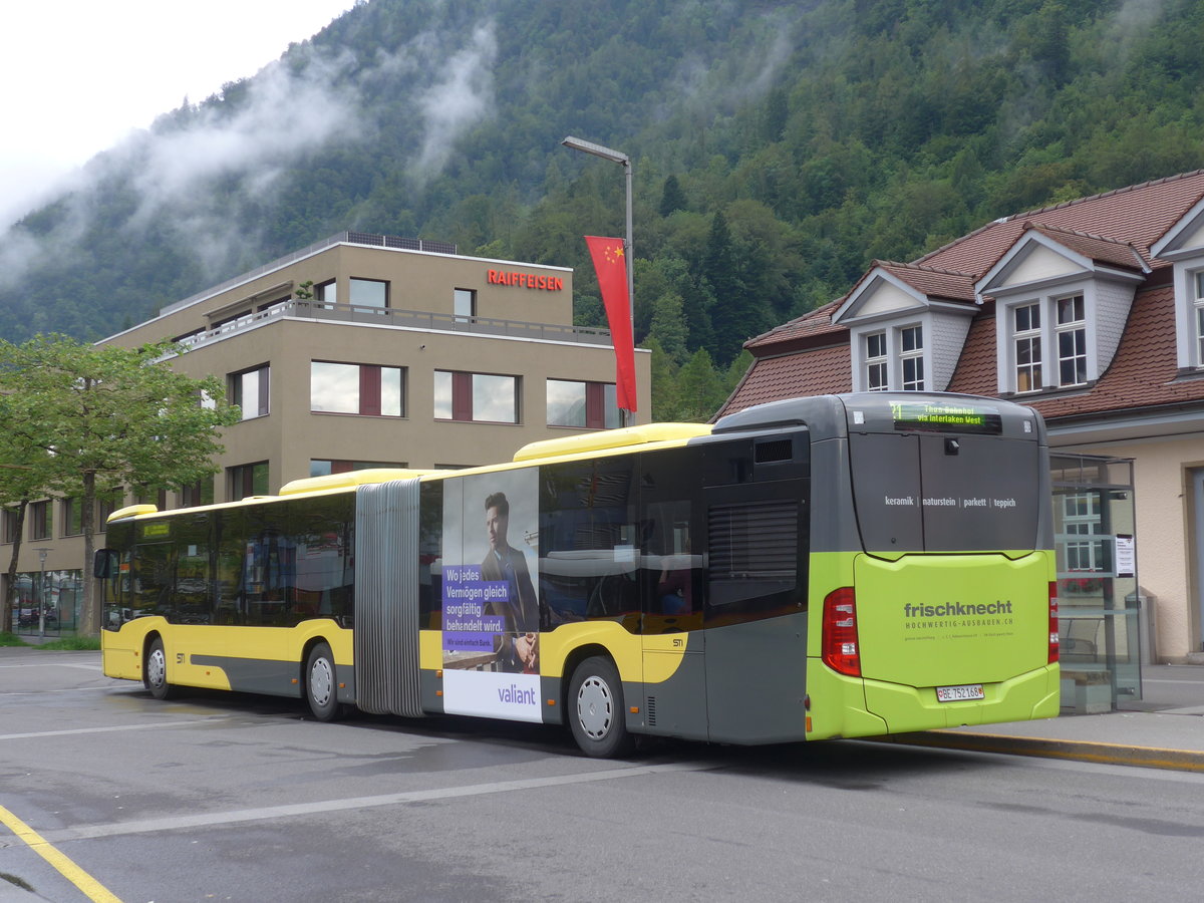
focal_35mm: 49
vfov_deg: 29.7
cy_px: 452
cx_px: 602
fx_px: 1704
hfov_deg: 38.9
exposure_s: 1/160
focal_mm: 10.1
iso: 80
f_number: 3.2
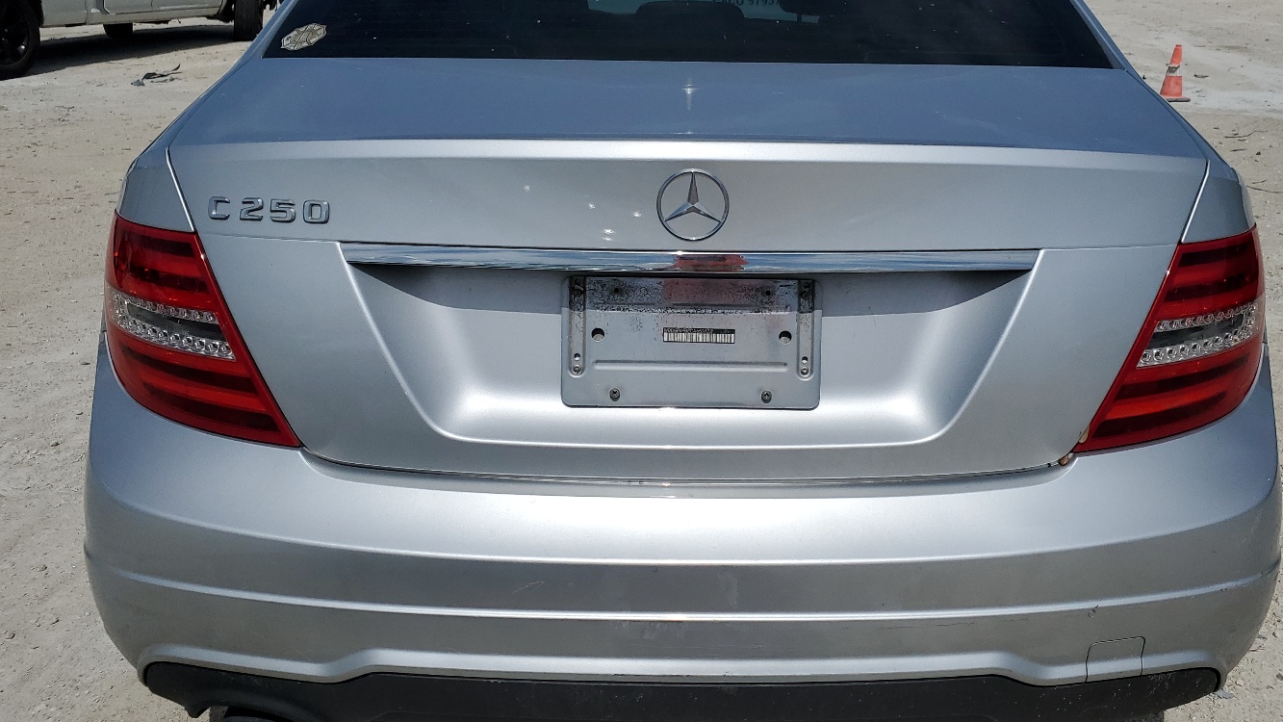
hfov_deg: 58.0
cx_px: 682
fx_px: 1157
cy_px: 325
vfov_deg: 34.6
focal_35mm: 34
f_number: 1.5
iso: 51
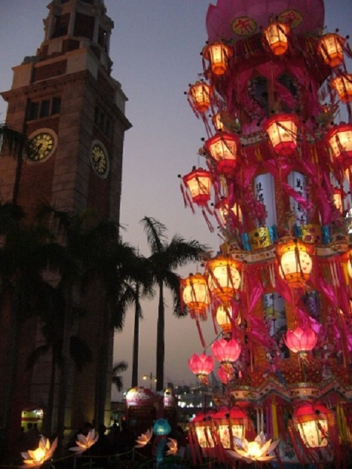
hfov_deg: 40.7
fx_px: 474
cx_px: 176
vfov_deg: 52.6
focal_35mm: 35
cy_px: 234
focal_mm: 5.8
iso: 400
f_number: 2.8
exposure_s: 1/60
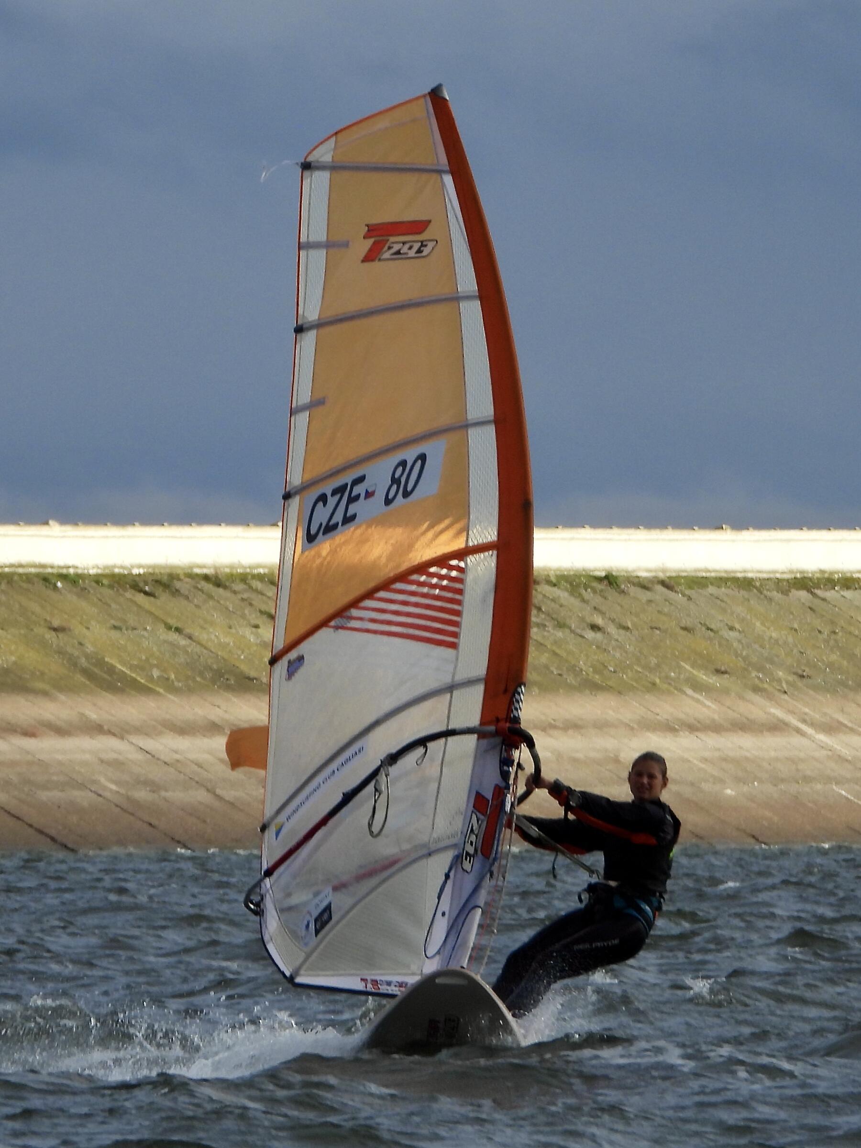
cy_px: 574
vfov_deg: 4.6
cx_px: 430
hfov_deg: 3.4
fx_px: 14360
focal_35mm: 433
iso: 100
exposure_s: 1/500
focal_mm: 77.8
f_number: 5
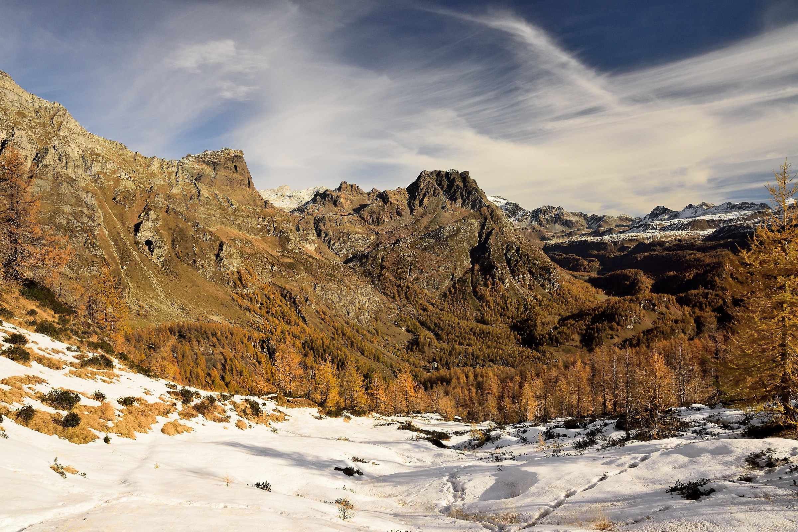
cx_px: 399
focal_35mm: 24
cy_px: 266
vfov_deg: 53.1
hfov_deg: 73.7
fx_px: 532
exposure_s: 1/1600
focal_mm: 16
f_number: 7.1
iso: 1250
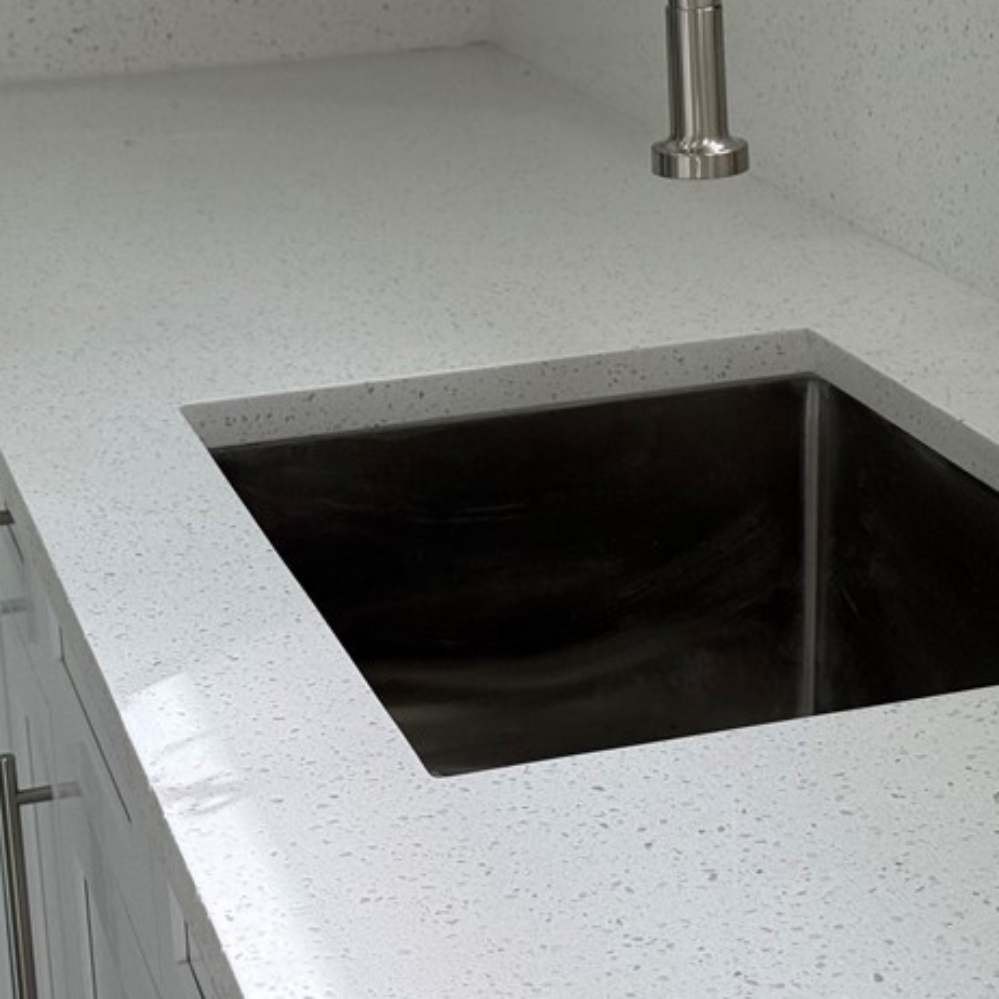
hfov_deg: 18.3
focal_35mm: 94
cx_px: 772
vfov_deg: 18.4
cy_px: 314
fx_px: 3069
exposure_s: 1/490
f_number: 1.78
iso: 80
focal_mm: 6.76
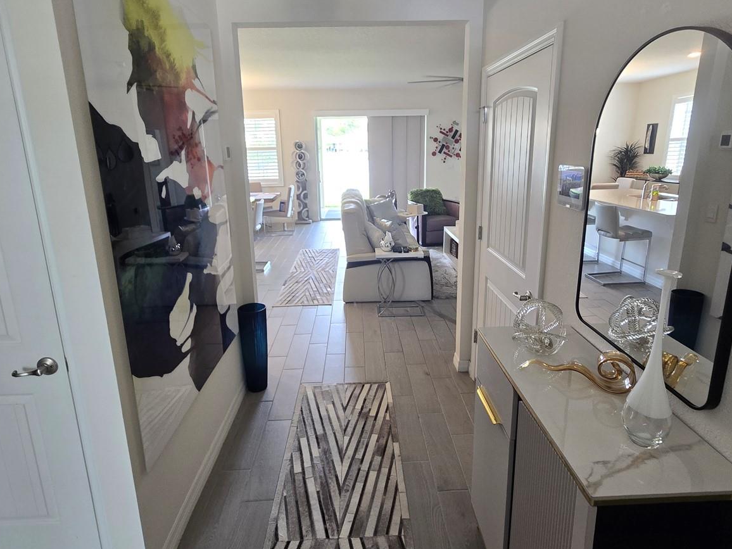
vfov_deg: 71.4
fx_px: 381
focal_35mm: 18
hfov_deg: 87.8
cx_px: 365
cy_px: 247
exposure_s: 1/60
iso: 160
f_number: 2.2
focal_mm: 2.2
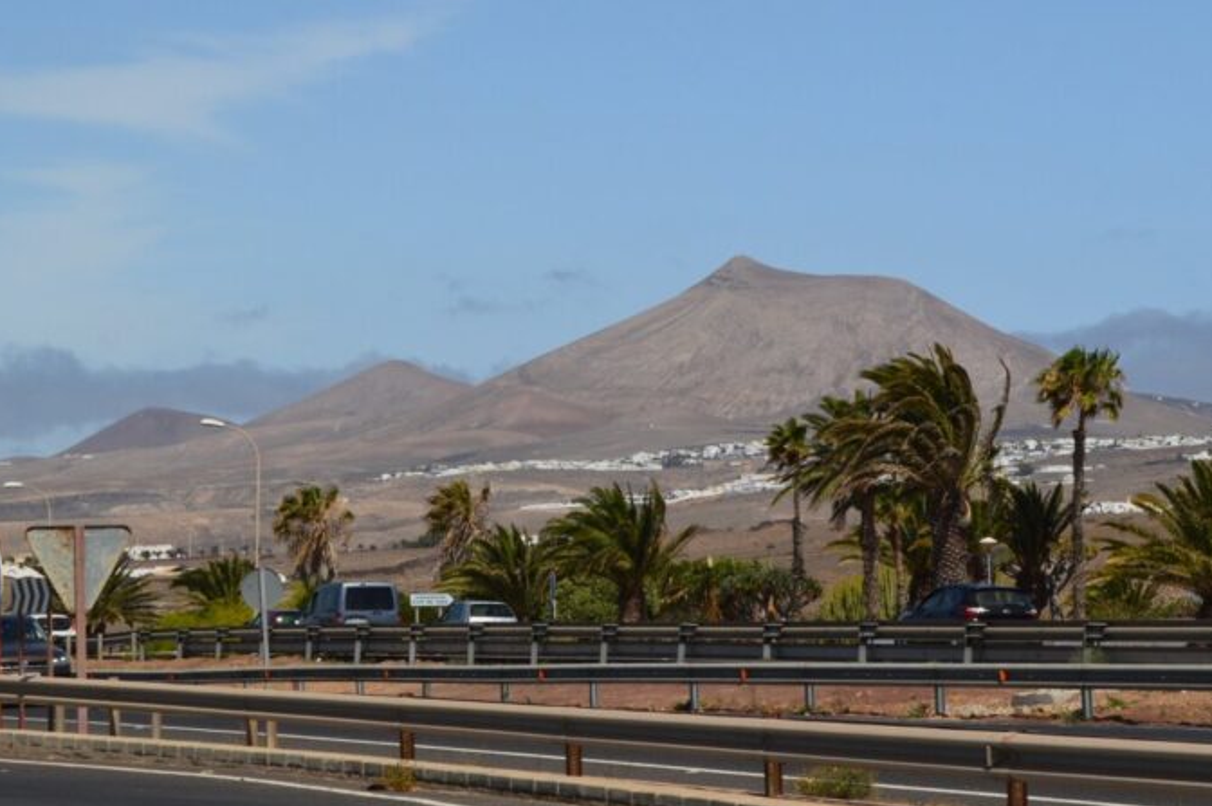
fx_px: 4231
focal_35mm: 126
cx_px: 734
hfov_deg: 16.3
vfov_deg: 10.9
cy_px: 353
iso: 320
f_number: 11
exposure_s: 1/500
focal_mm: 55
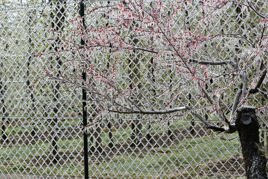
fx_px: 782
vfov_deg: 13.0
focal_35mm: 105
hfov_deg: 19.5
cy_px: 90
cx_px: 134
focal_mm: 70
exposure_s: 1/640
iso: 400
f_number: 7.1
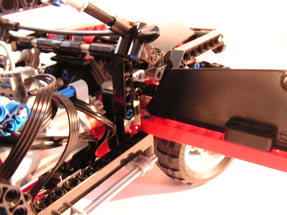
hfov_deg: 51.4
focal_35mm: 36
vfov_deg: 39.6
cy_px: 108
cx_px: 144
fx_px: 298
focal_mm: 6
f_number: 3.2
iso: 200
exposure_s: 1/5
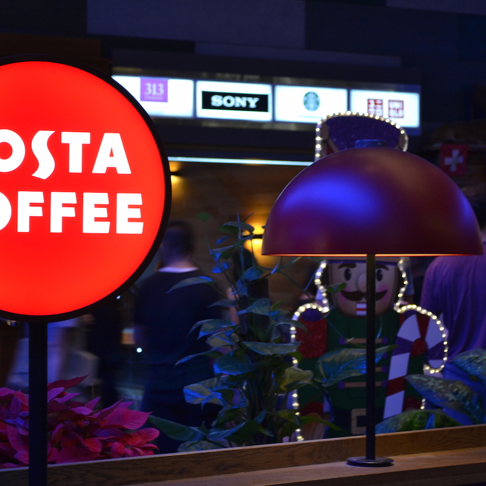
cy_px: 242
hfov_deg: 19.5
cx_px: 200
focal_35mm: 89
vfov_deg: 19.5
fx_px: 1414
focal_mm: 46
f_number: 5.3
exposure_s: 1/15
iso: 500
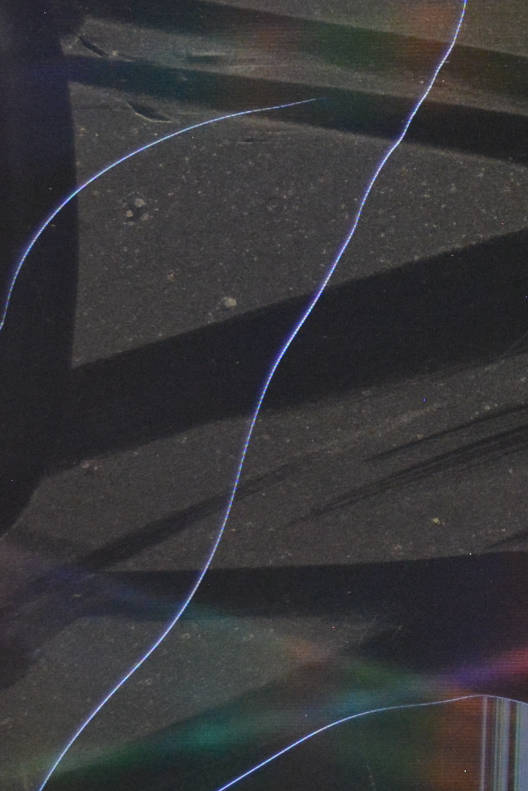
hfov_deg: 6.9
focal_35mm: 187
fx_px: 4117
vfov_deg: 11.0
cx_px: 1316
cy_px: 356
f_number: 4.5
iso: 1600
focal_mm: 29
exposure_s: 1/30
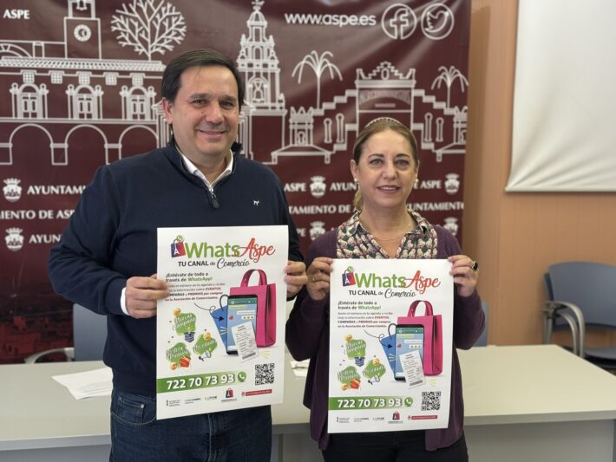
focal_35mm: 48
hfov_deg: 39.6
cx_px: 308
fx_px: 854
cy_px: 231
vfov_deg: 30.3
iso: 100
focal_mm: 6.76
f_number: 1.78
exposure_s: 1/50
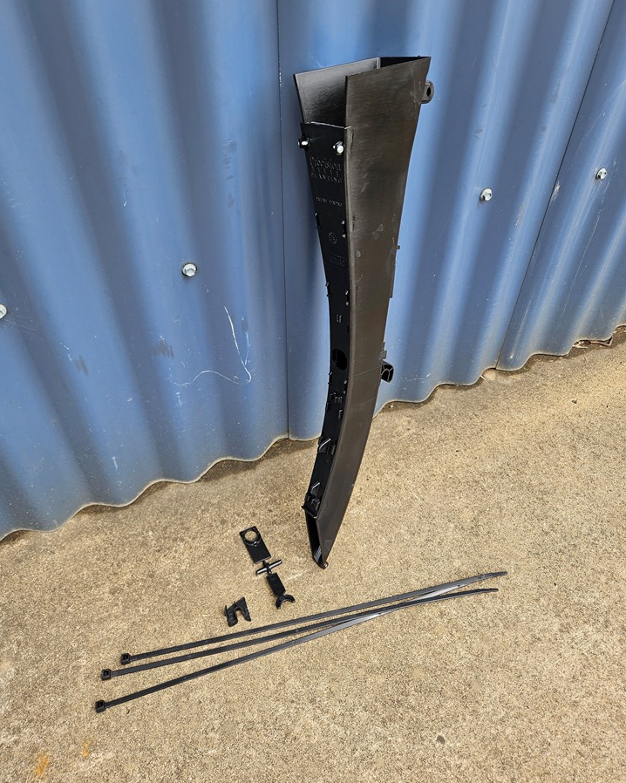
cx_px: 310
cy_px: 356
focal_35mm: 25
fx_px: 579
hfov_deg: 56.8
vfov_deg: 68.0
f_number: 1.8
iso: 25
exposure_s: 1/348
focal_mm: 5.4
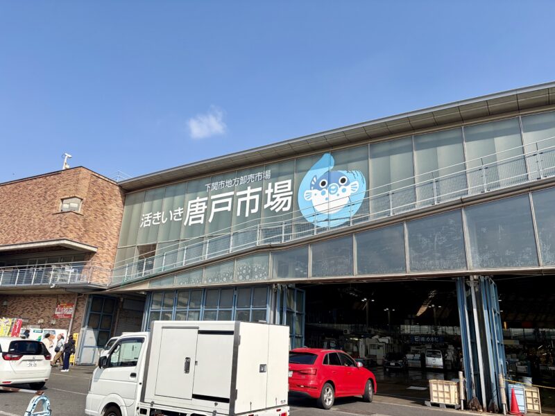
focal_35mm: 26
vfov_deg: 53.1
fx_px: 417
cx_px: 278
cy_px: 208
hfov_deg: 67.3
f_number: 1.6
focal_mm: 5.96
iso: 50
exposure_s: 1/2985
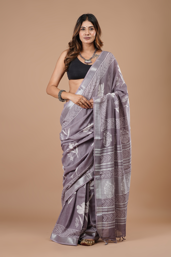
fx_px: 534
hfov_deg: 18.2
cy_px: 128
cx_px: 86
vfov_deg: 27.0
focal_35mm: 75
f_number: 9
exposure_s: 1/125
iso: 160
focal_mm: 50
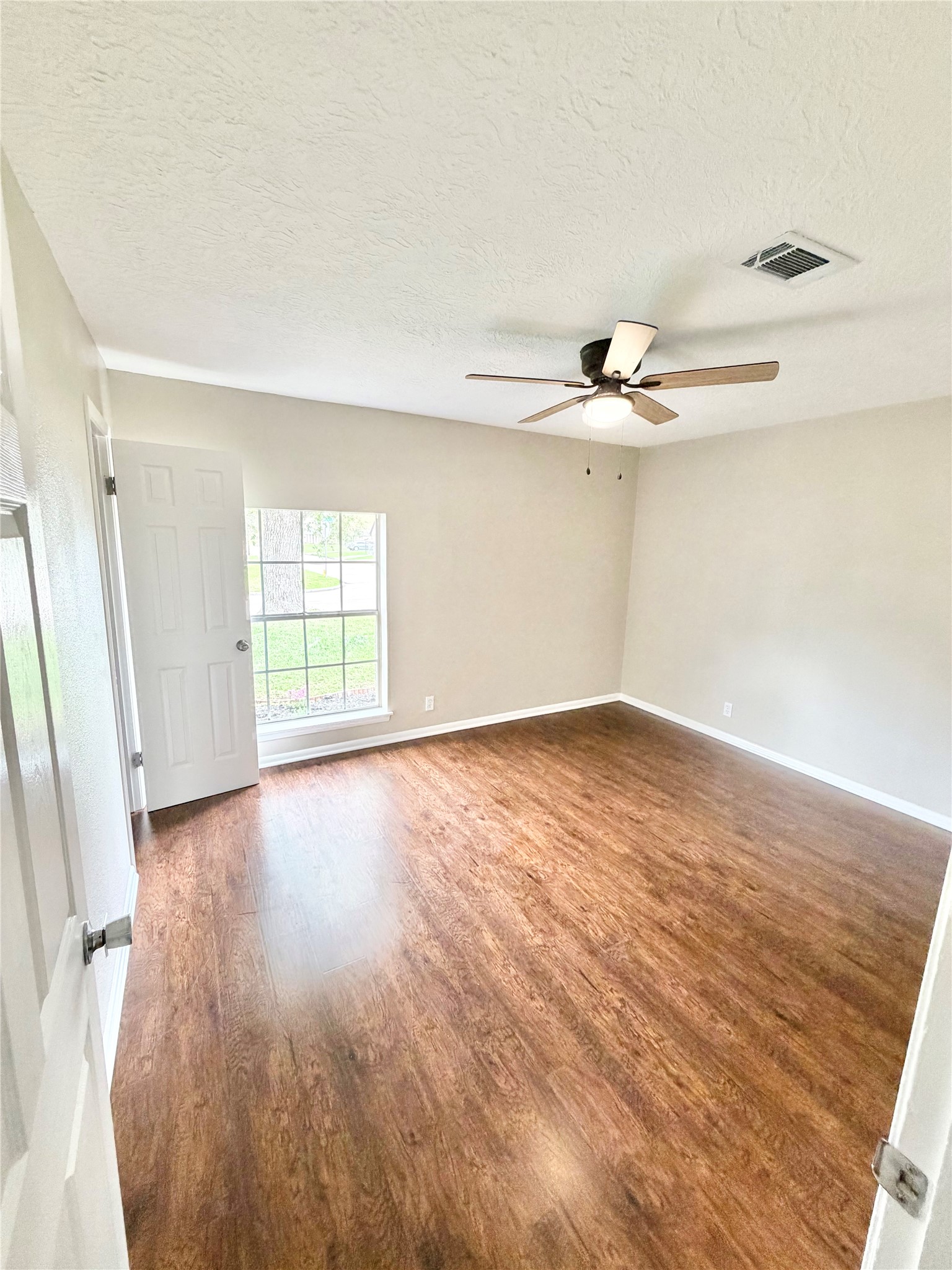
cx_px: 476
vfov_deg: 102.1
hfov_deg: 85.7
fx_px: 513
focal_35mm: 14
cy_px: 635
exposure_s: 1/83
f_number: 2.2
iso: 320
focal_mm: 2.22
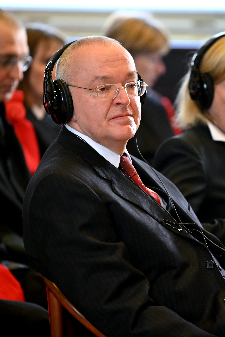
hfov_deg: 4.6
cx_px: 177
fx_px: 2822
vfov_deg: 6.8
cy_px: 169
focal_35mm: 301
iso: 2500
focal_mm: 200
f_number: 3.2
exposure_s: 1/160
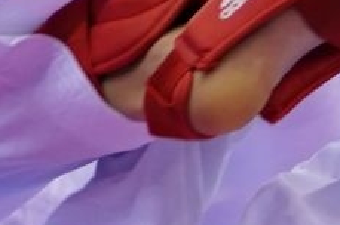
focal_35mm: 1566
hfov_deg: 1.3
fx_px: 14769
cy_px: -121
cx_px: 169
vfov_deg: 0.9
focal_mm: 133
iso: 800
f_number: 2.8
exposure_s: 1/800
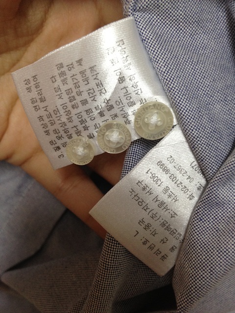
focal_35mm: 35
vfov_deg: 52.6
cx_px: 118
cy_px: 156
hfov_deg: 40.7
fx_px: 317
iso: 160
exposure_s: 1/20
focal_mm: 4.28
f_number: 2.4
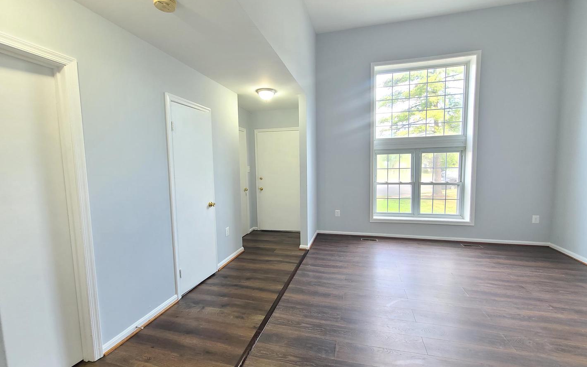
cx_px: 291
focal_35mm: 14
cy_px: 186
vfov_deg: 78.7
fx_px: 224
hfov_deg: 105.3
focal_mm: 2.2
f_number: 2.2
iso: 250
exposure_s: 1/60
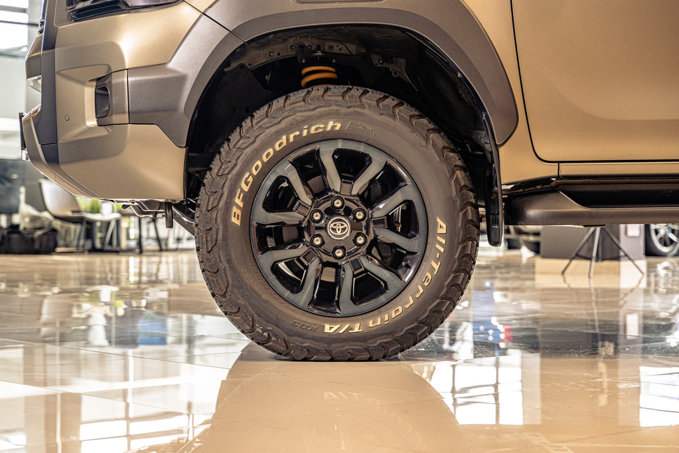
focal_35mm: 75
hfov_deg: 27.0
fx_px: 1414
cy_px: 226
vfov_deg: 18.2
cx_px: 340
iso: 640
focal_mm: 75
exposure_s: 1/125
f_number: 4.5
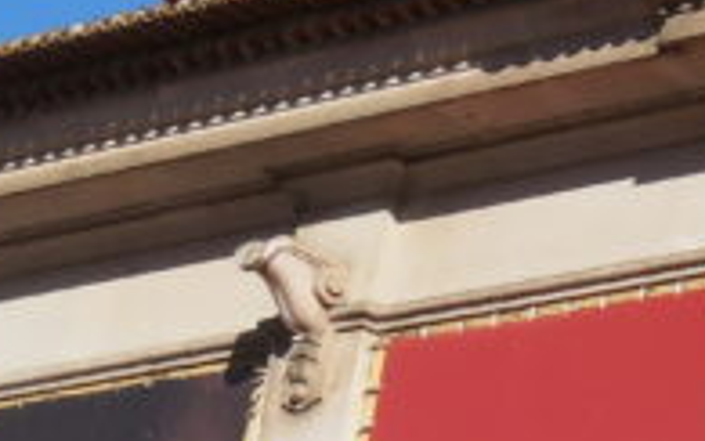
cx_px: 61
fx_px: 6265
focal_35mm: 326
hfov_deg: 6.4
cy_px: 119
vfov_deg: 4.0
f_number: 12.3
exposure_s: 1/100
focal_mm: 13.79
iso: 80
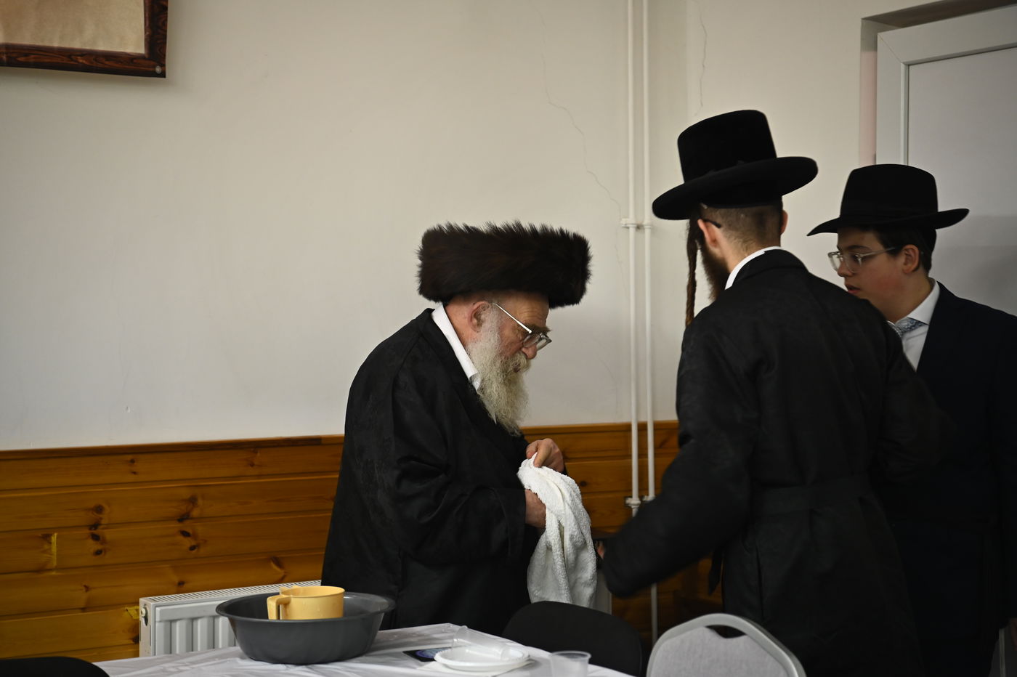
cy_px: 338
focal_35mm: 70
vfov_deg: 19.4
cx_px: 508
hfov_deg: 28.9
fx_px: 1976
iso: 1000
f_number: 3.2
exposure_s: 1/80
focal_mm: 70
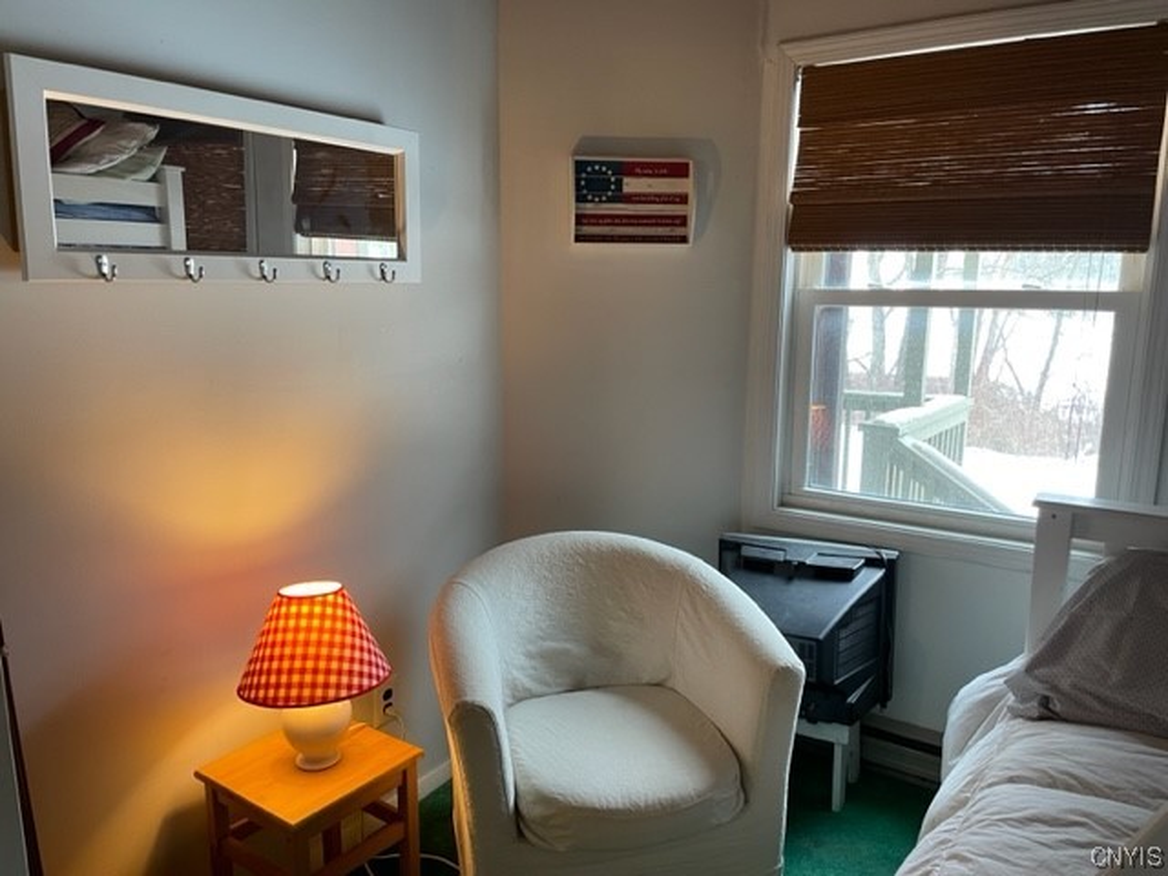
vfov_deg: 53.1
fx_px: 877
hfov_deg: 67.3
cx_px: 584
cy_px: 438
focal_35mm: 26
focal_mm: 4.2
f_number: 1.6
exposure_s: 1/60
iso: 100
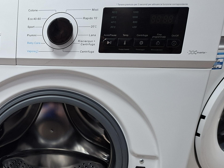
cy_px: 151
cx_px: -8
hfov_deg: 35.3
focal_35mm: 48
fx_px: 311
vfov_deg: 29.1
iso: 250
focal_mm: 5.54
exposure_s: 1/33
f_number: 1.8
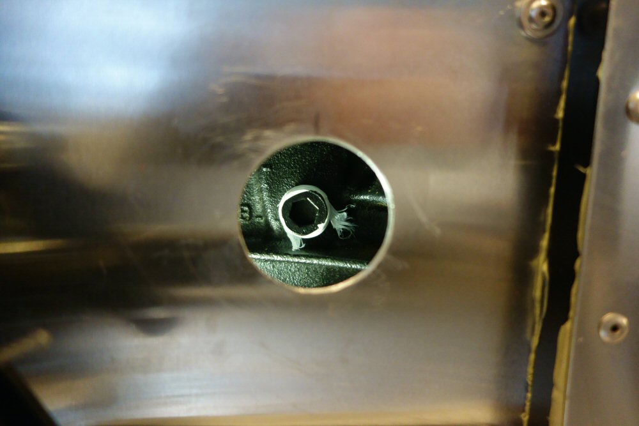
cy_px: 213
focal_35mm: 28
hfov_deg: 65.5
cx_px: 320
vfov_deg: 46.4
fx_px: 497
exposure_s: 1/30
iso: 1000
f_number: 1.8
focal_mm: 10.4
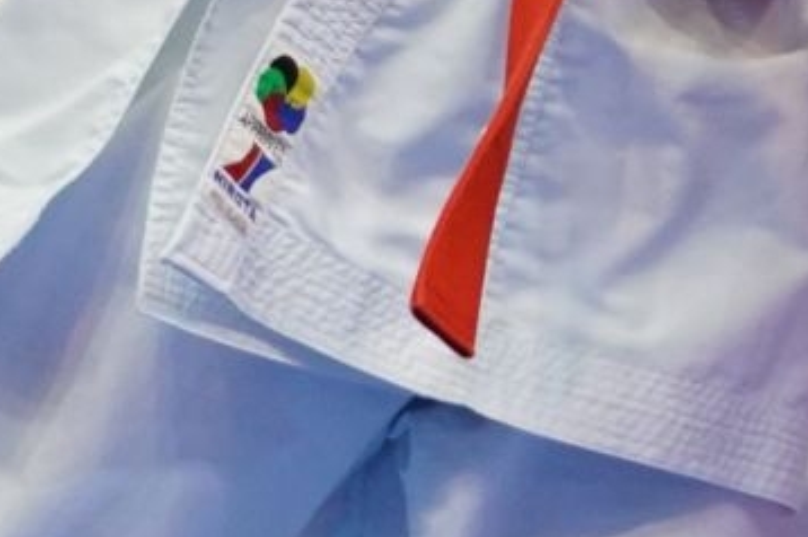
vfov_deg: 1.6
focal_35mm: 876
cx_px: 1221
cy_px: -447
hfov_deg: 2.4
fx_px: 19643
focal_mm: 116
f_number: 2.8
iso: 2500
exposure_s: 1/1000
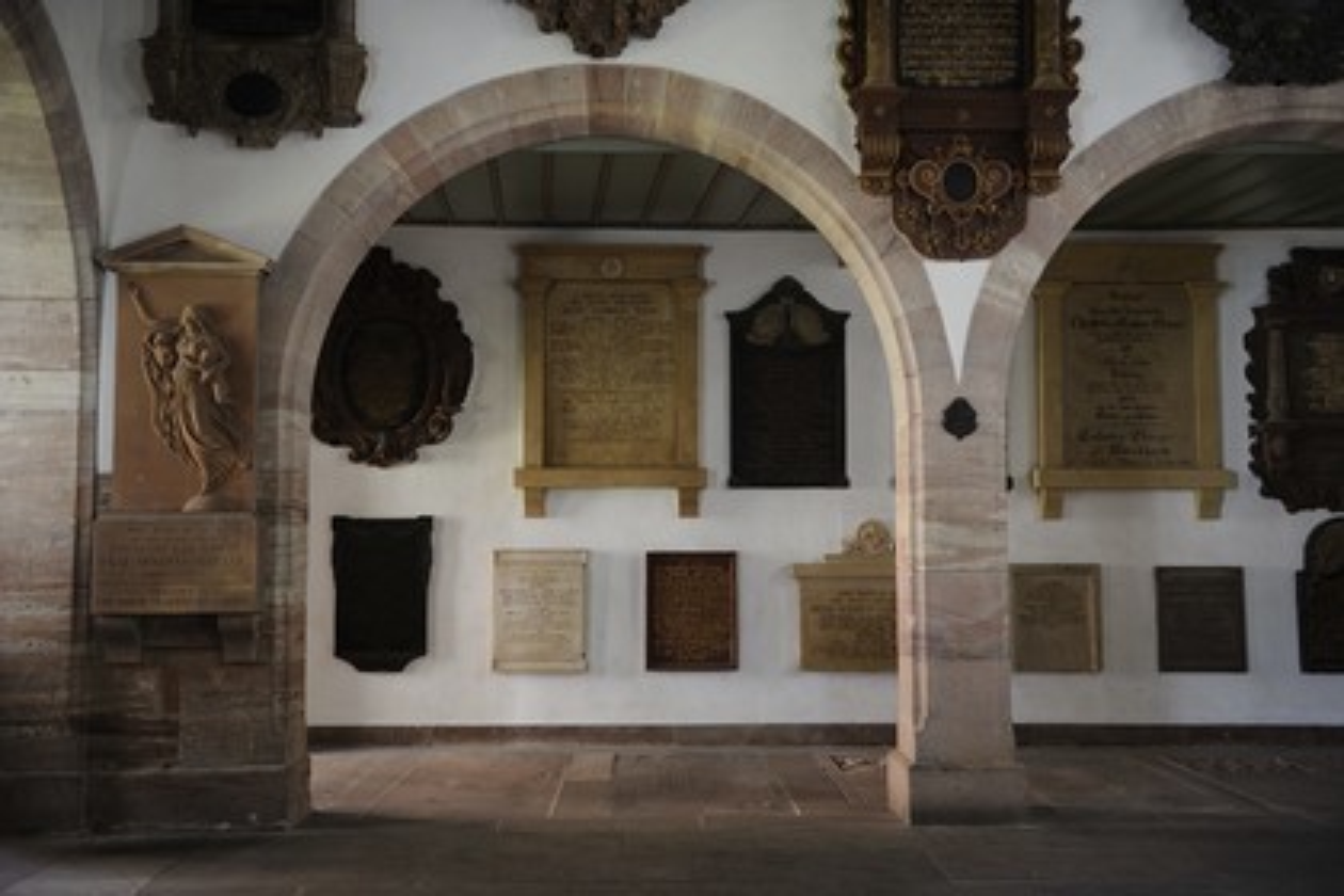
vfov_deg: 35.1
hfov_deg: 50.7
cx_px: 672
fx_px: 1419
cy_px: 448
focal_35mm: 38
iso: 400
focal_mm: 38
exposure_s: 1/40
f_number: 2.8
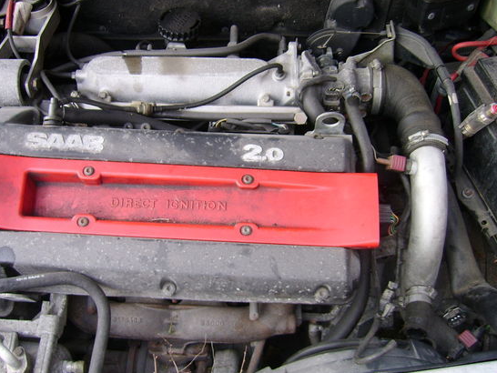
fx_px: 589
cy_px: 186
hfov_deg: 45.6
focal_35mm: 41
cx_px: 213
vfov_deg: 35.2
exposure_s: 1/84
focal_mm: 5.95
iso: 100
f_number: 2.8
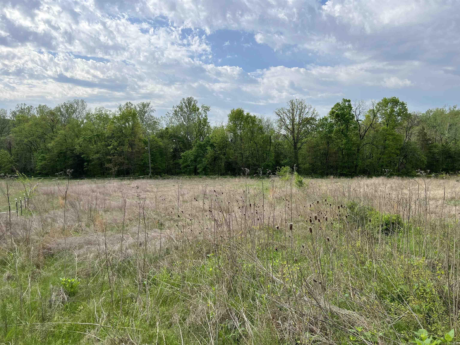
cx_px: 230
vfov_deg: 53.1
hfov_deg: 67.3
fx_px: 346
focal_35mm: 26
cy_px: 172
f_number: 1.5
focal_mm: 5.7
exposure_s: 1/4630
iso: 50
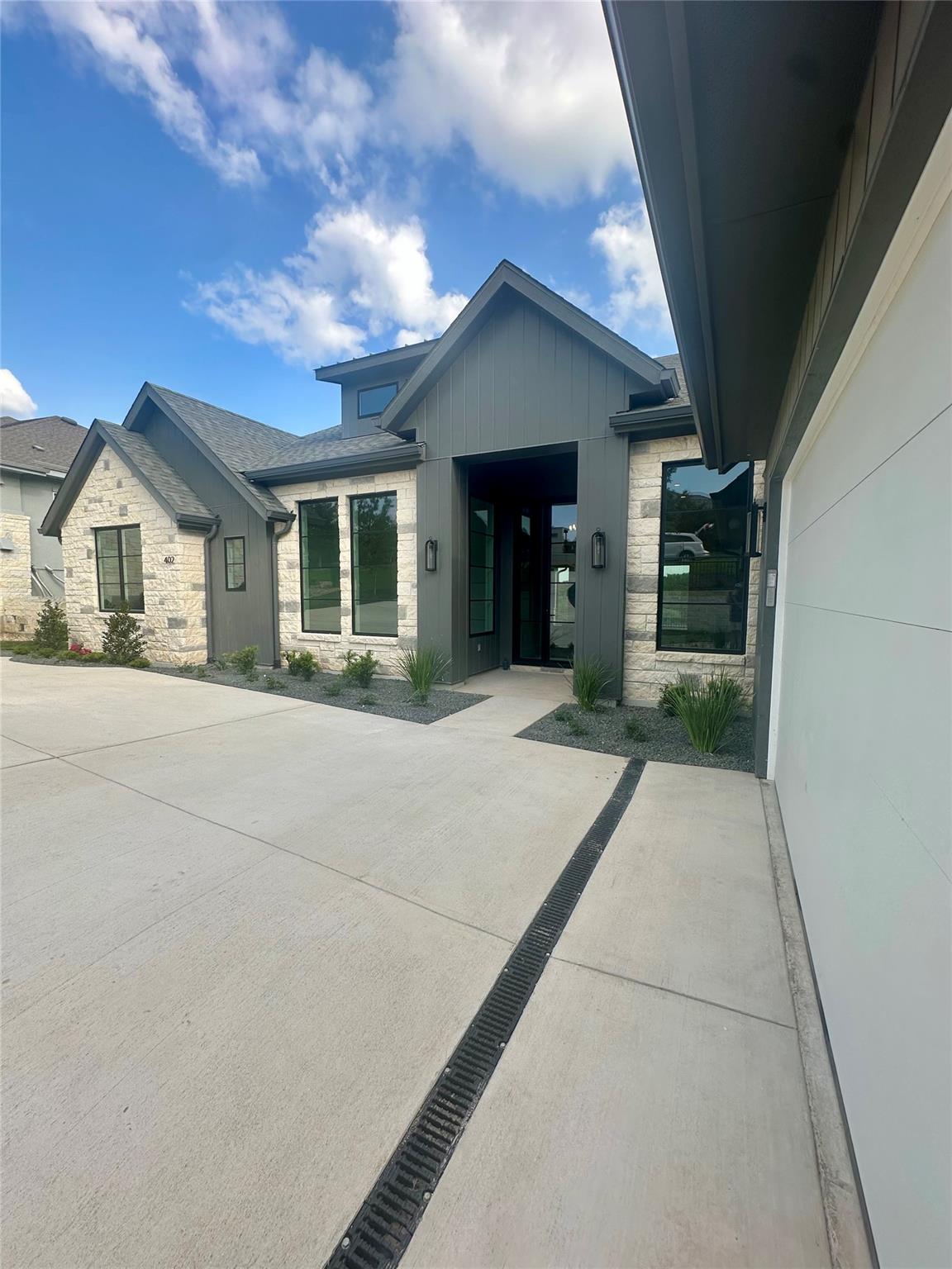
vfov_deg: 102.1
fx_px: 513
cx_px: 476
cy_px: 634
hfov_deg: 85.7
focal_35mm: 14
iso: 40
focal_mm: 2.22
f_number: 2.2
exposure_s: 1/739
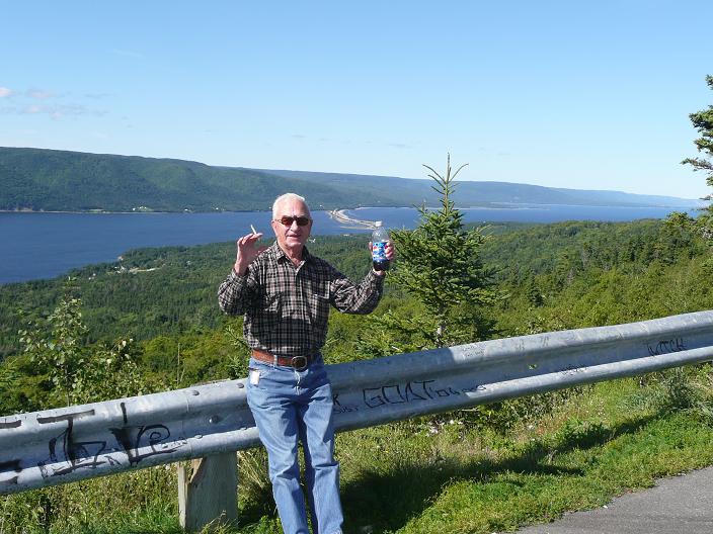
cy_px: 267
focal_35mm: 43
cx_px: 356
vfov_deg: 33.6
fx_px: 886
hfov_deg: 43.9
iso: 100
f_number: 4
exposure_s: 1/640
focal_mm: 7
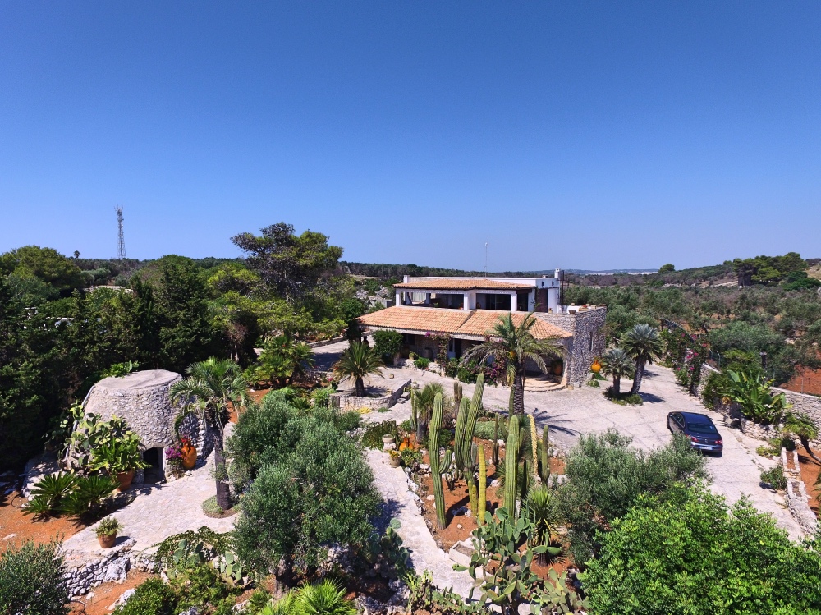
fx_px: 474
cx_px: 410
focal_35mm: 20
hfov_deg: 81.8
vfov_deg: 65.9
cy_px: 308
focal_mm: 3.61
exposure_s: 1/1473
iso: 100
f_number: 2.8
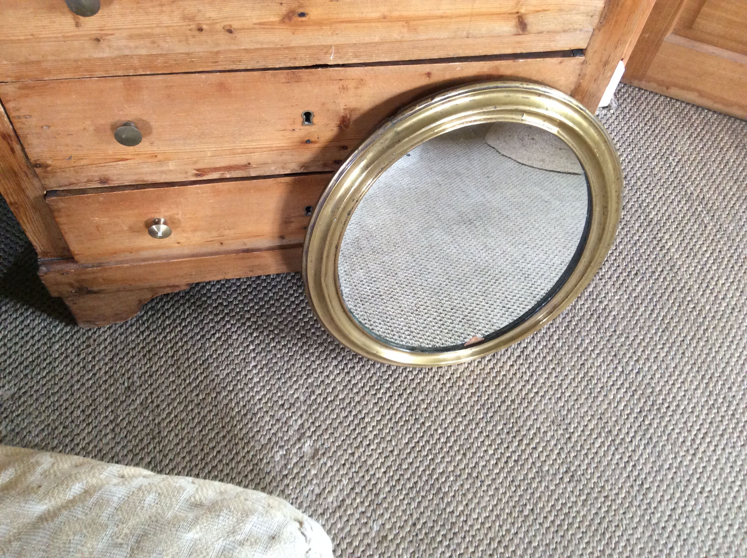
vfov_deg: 44.1
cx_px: 374
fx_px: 690
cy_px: 279
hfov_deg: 56.9
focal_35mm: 32
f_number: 2.4
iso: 125
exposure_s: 1/25
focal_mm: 3.3
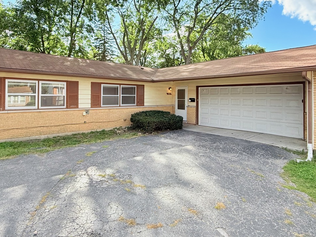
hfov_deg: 79.0
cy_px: 87
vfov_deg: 62.4
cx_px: 150
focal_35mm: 21
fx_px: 192
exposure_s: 1/709
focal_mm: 2.22
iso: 64
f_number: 2.2
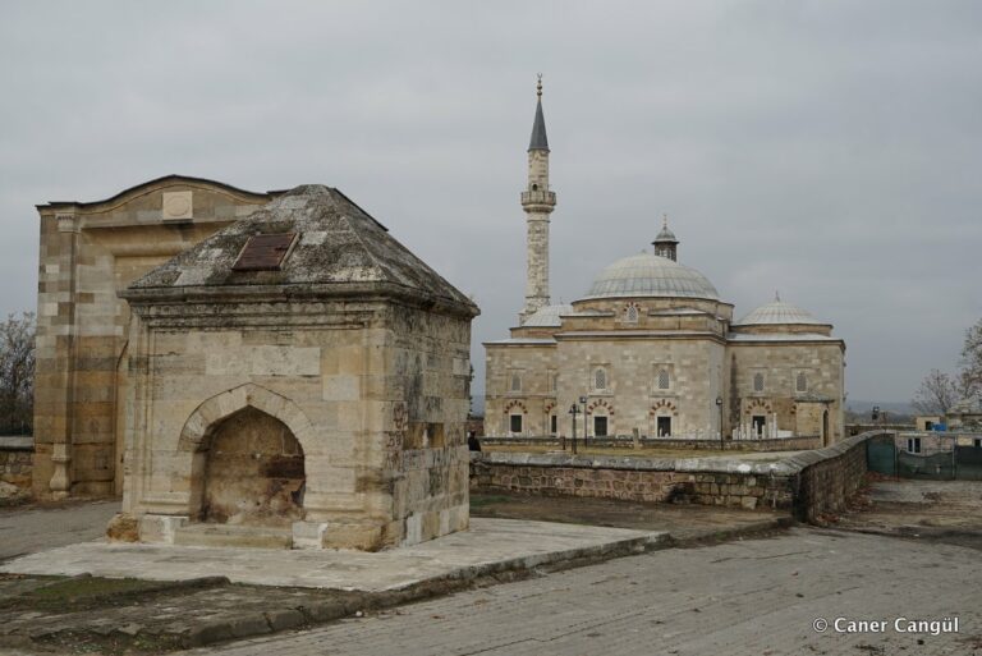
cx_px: 491
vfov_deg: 36.9
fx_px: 983
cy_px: 328
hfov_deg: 53.1
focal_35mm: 36
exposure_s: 1/500
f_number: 5.6
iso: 100
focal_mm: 36
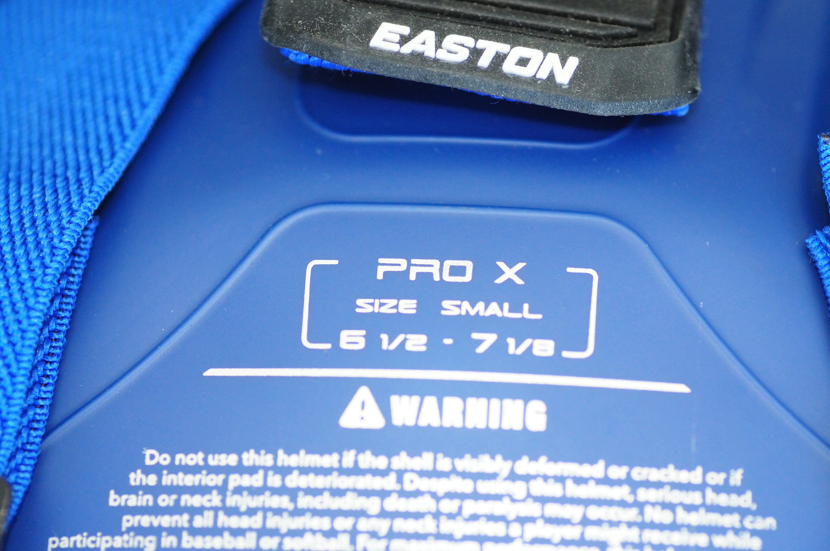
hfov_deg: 15.2
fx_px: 3109
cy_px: 276
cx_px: 415
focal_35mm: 135
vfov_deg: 10.1
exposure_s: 1/200
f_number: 3.5
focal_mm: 90
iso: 1800
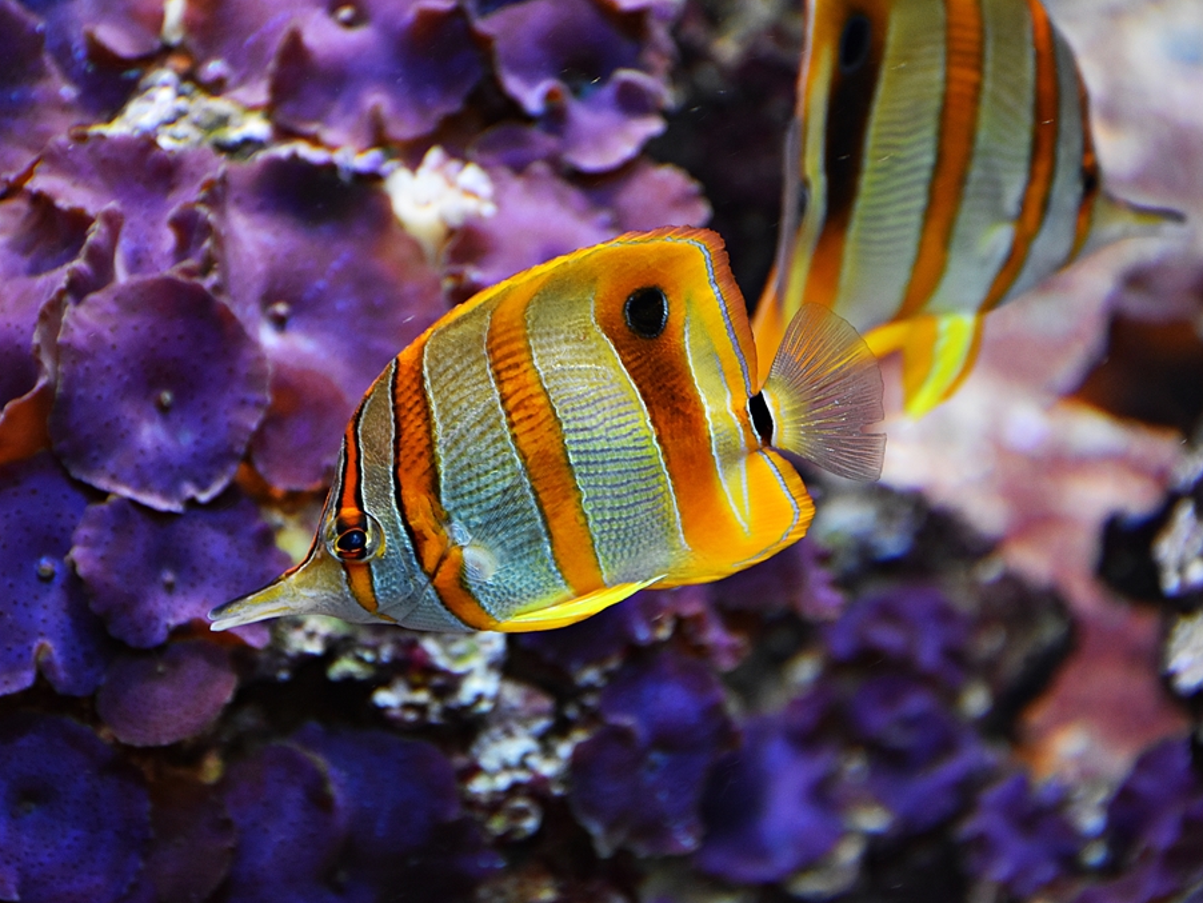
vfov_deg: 11.3
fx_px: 4554
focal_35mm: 131
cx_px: 604
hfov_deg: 15.0
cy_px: 452
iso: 1100
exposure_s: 1/60
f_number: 5.3
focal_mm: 80
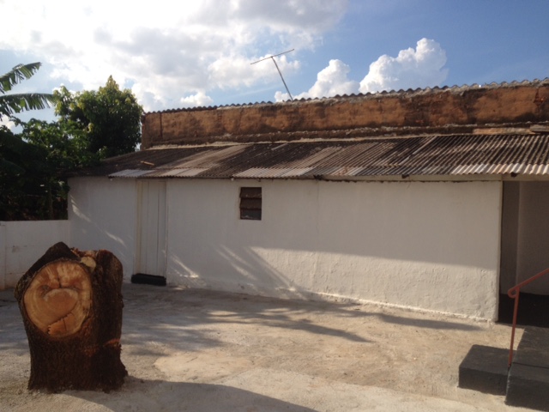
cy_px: 206
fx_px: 555
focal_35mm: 35
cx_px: 274
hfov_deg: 52.6
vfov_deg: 40.7
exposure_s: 1/1672
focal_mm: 4.28
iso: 50
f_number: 2.4
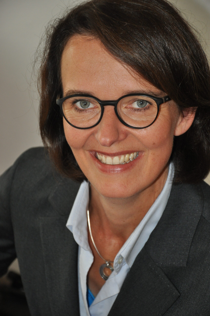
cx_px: 105
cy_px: 158
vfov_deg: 18.2
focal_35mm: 112
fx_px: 987
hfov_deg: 12.1
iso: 800
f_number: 5.3
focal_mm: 75
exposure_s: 1/60
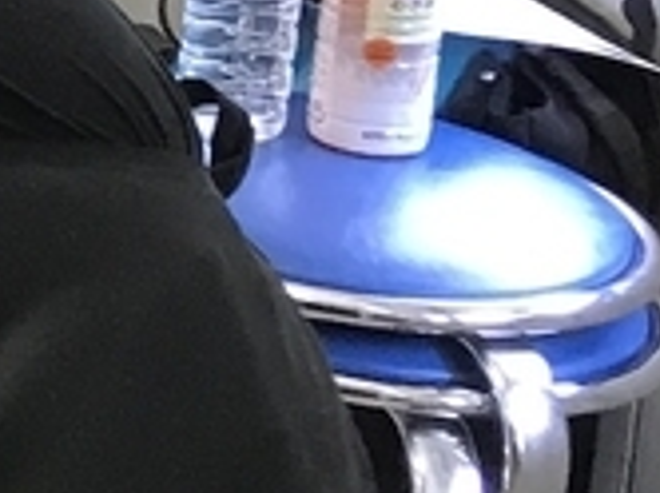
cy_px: -302
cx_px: -1507
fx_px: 3865
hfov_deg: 8.0
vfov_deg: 7.2
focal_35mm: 203
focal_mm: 3.99
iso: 32
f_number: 1.8
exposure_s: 1/30
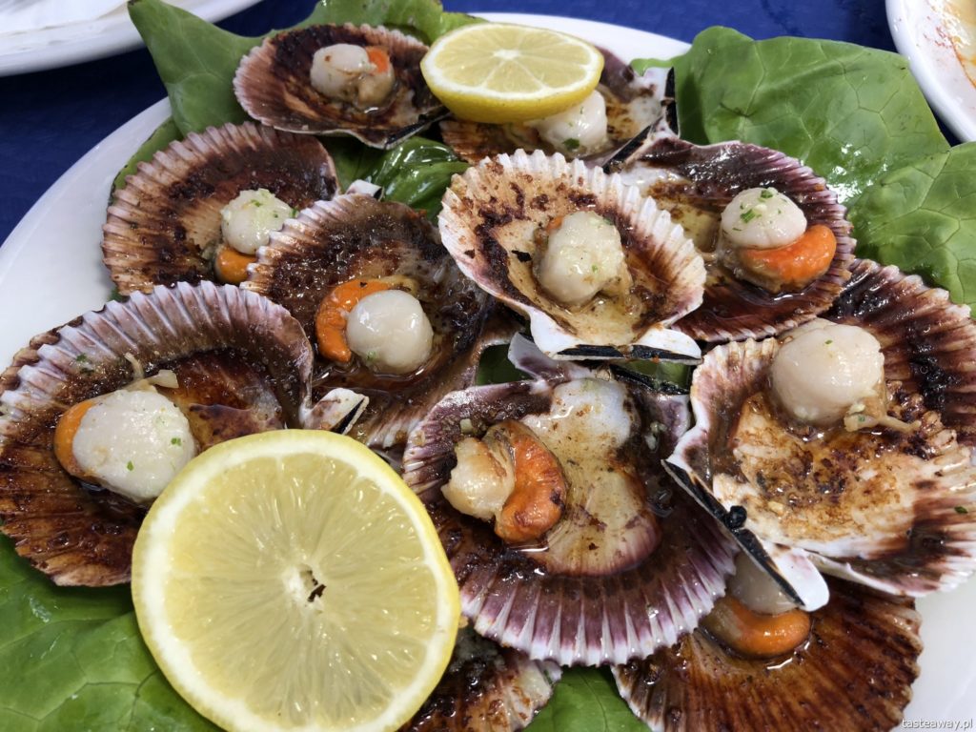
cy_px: 366
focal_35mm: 28
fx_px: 789
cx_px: 488
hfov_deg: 63.4
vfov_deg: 49.7
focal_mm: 3.99
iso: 40
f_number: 1.8
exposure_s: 1/20
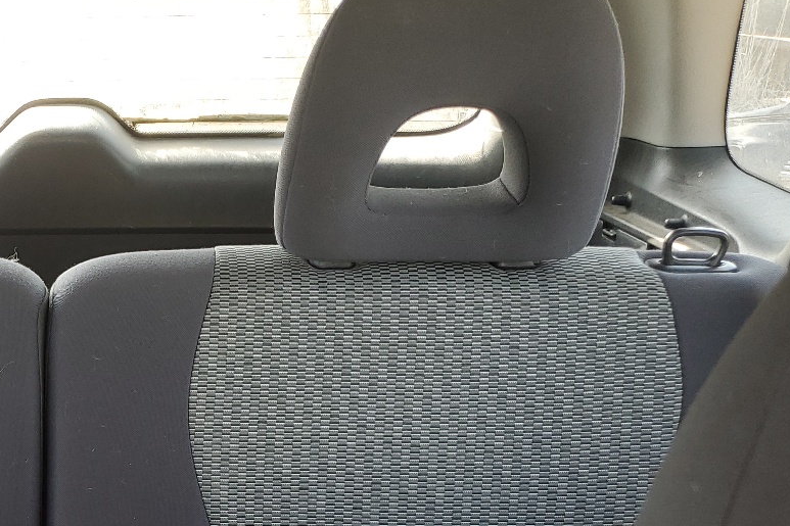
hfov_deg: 32.5
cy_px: 583
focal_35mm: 56
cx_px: -16
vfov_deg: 22.7
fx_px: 1229
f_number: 1.5
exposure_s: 1/120
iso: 50
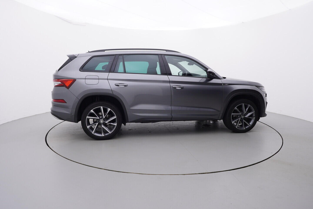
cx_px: 156
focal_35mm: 22
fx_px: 196
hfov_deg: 77.3
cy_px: 104
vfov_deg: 56.2
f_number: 5
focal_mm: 15
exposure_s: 1/80
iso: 200
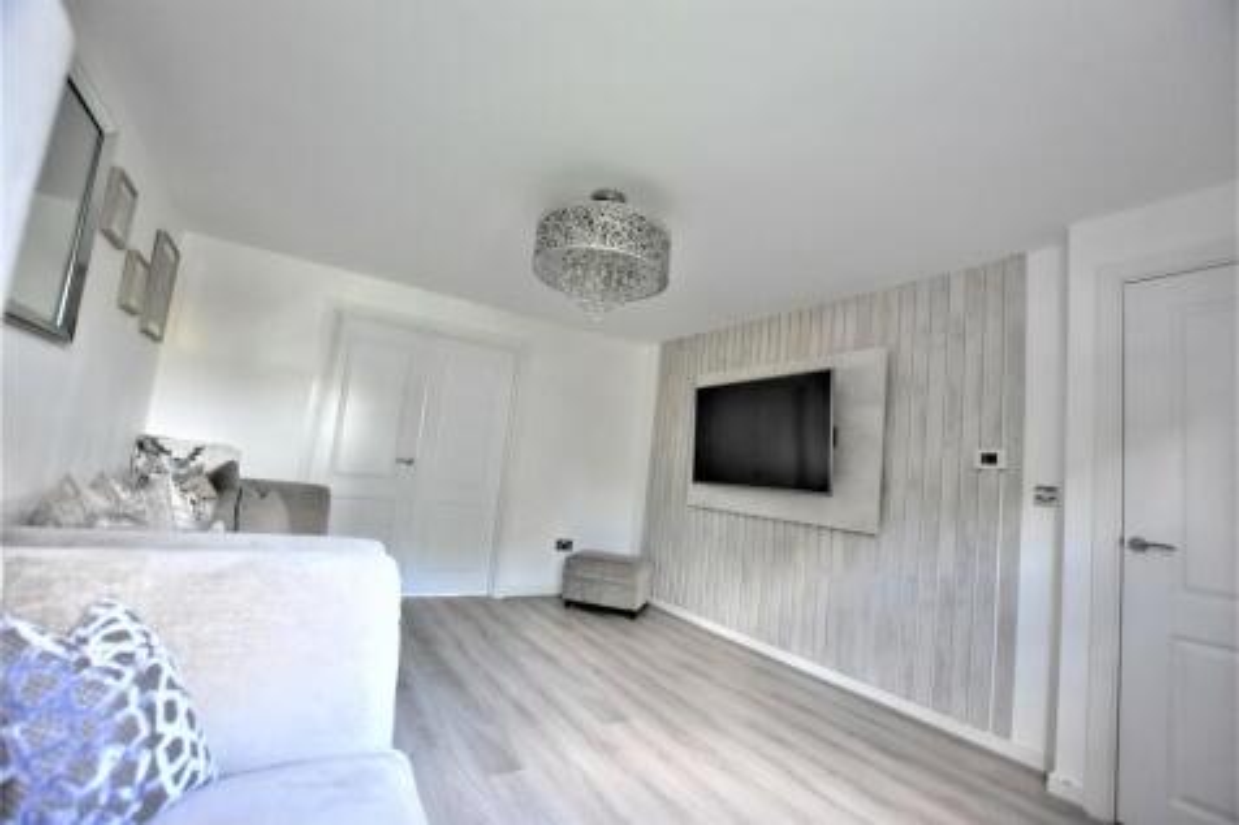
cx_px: 620
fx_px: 516
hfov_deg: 100.4
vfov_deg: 77.3
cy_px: 412
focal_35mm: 15
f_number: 3.5
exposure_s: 1/125
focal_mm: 10
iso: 1000
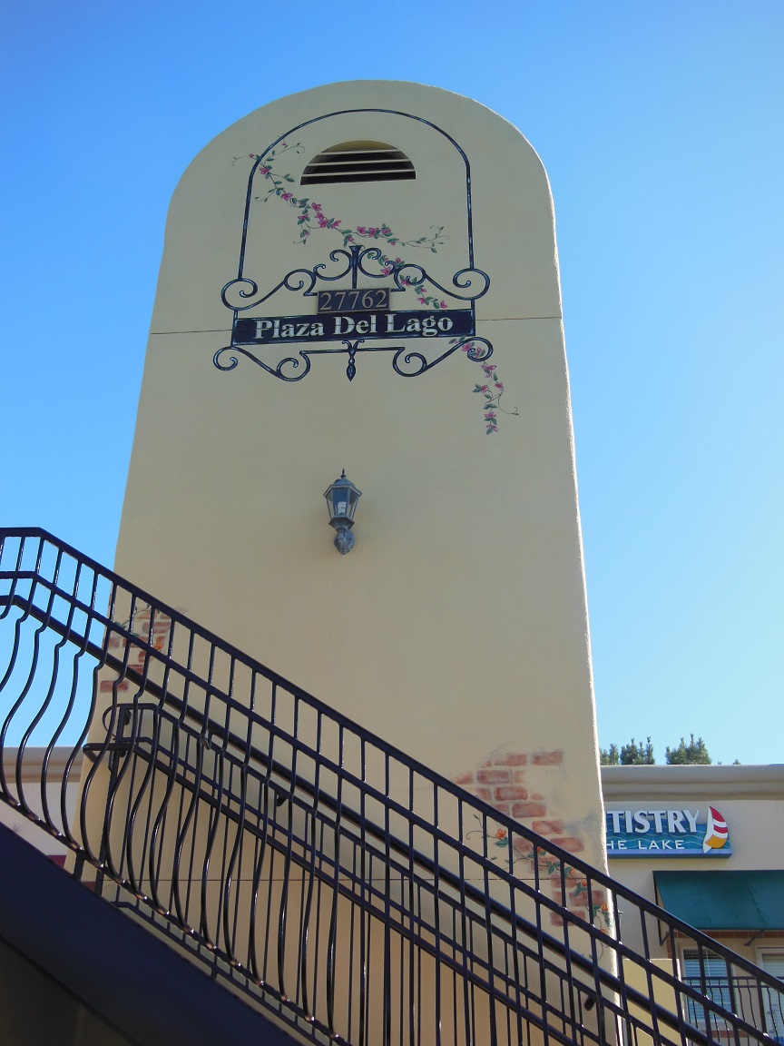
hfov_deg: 36.8
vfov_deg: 47.9
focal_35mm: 39
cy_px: 523
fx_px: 1178
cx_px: 392
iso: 125
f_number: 4.1
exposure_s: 1/500
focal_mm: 6.9
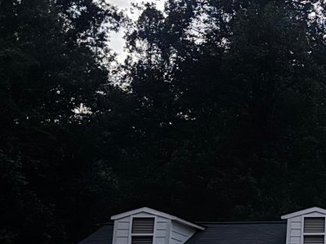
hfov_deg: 19.4
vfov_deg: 16.2
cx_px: 452
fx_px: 857
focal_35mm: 91
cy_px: 127
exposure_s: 1/12
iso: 1000
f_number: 1.78
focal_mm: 6.76
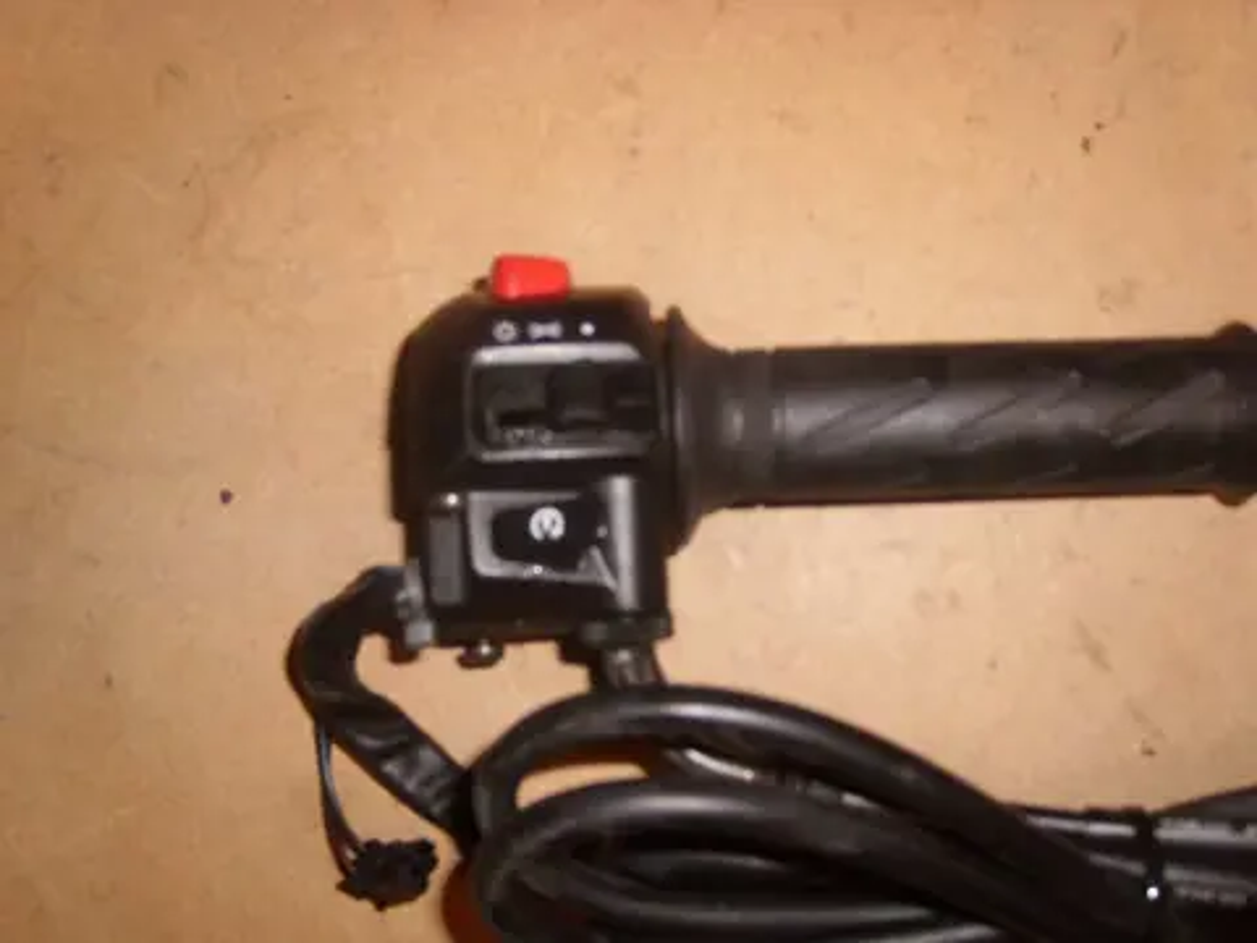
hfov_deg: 52.6
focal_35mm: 35
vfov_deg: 40.7
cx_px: 628
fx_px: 1271
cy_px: 472
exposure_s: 1/30
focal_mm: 5.8
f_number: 2.8
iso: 50
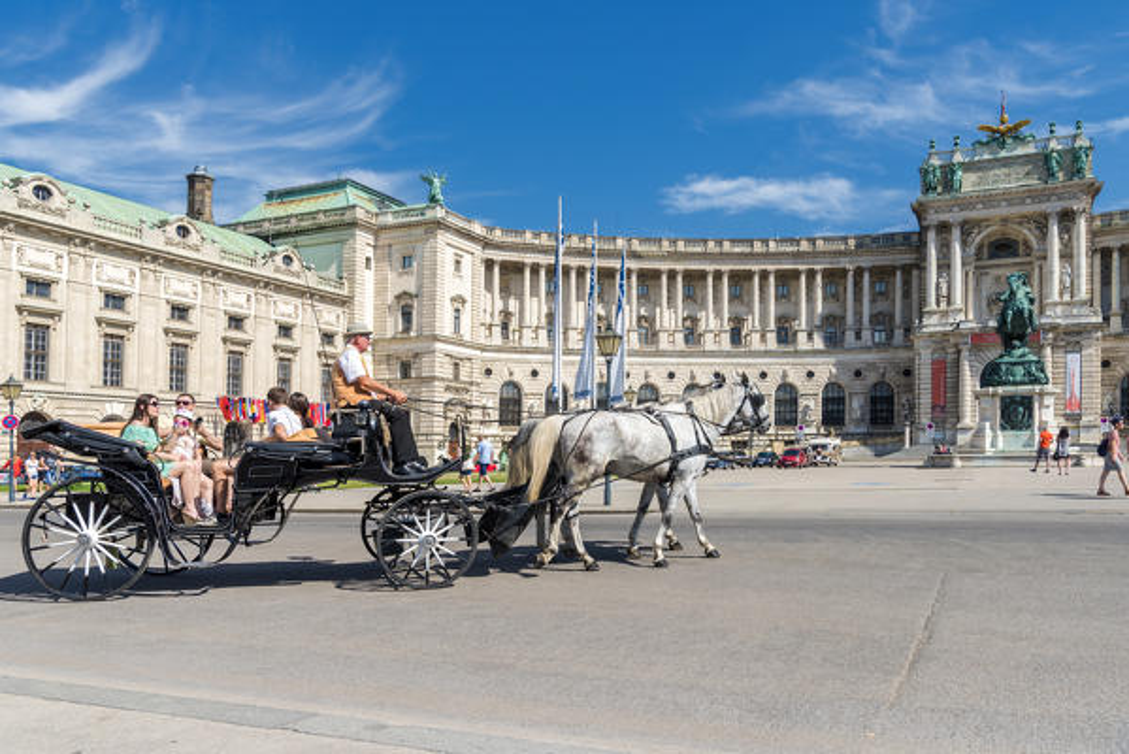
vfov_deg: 43.7
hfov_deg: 61.9
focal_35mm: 30
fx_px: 941
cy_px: 377
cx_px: 564
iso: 200
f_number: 11
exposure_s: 1/320
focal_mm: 30
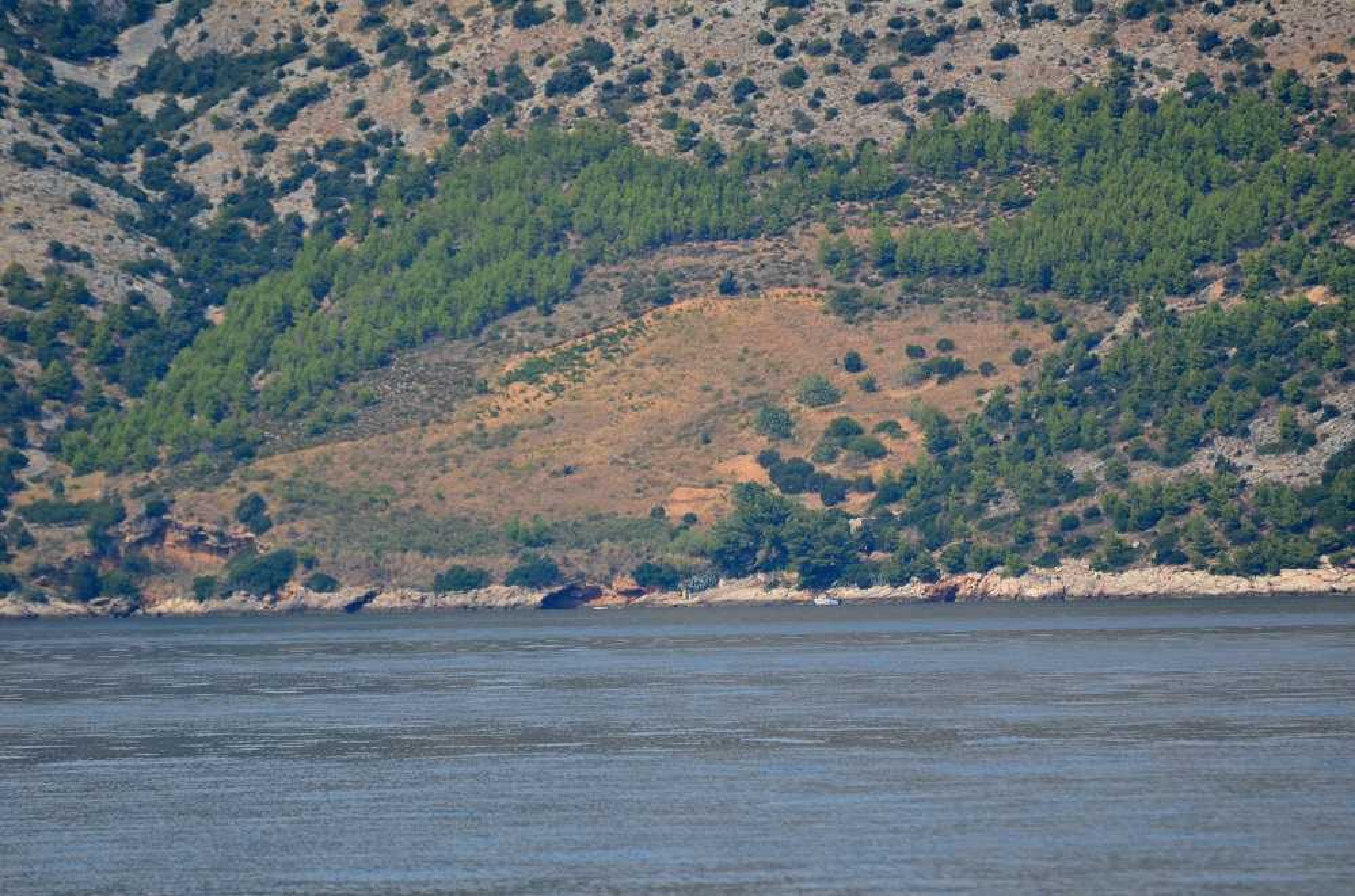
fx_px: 15771
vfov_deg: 3.3
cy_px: 448
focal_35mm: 420
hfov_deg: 4.9
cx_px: 678
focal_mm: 280
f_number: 5.6
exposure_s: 1/1600
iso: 400
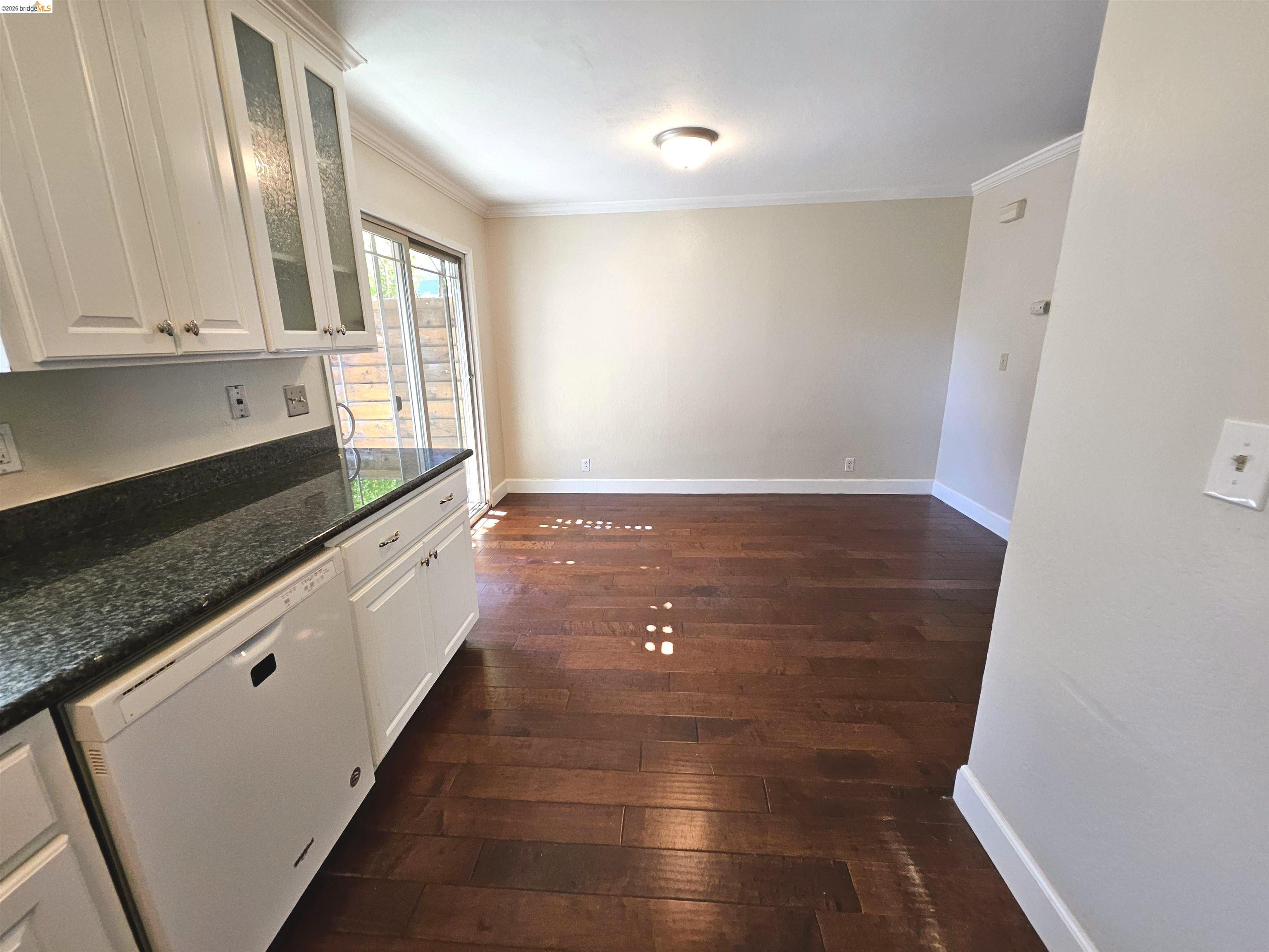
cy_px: 476
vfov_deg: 89.9
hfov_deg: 106.2
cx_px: 634
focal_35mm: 13
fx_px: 477
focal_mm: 1.74
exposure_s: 1/60
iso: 160
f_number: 2.2
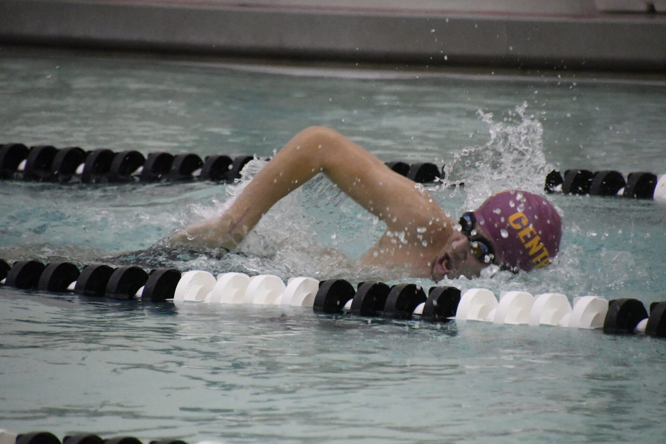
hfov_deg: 5.7
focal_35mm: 360
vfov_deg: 3.8
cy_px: 222
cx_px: 333
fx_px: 6659
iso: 16000
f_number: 6.3
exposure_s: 1/320
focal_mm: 240
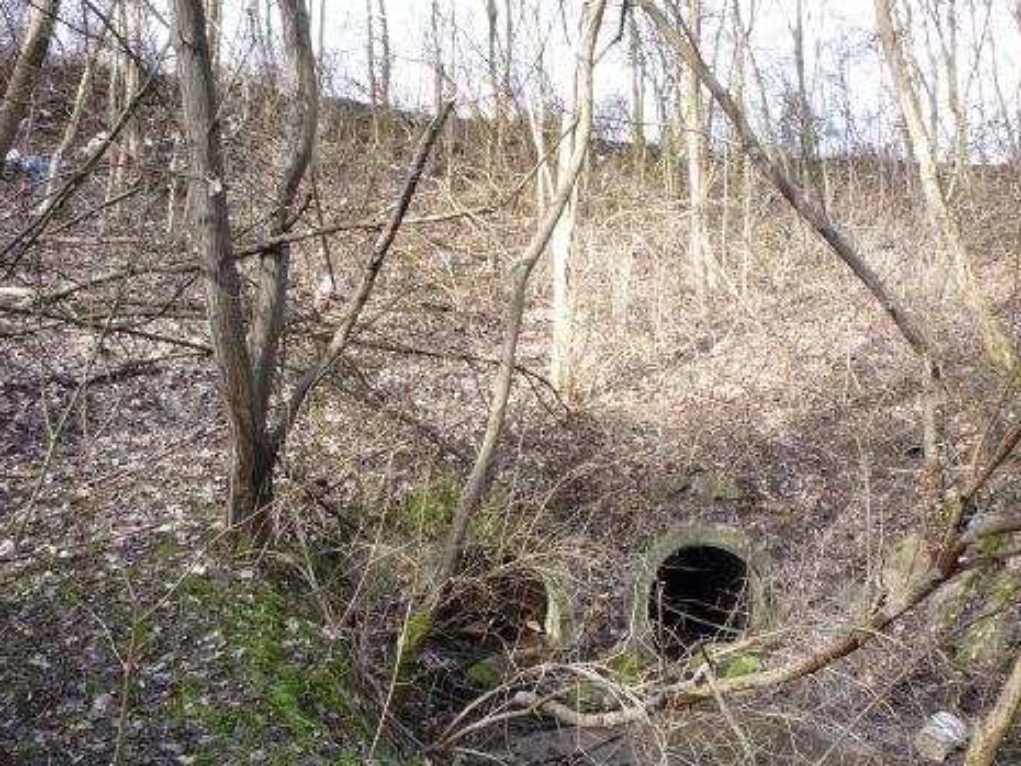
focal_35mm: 33
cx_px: 512
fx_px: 974
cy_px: 388
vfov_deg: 43.0
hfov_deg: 55.3
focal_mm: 5.2
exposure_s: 1/80
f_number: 3.3
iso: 100
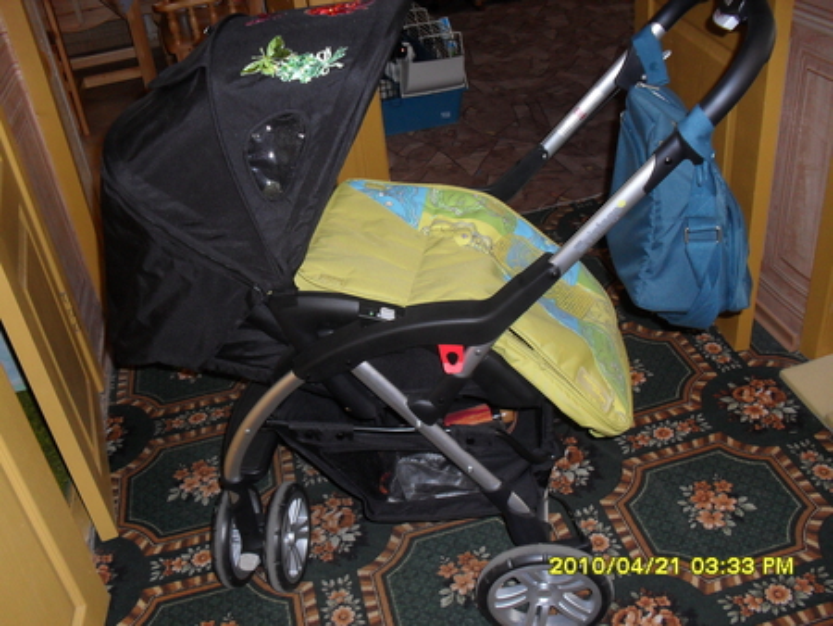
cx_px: 416
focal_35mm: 35
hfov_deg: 52.6
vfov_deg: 40.7
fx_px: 843
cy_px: 313
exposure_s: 1/45
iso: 200
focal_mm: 6.3
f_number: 3.2
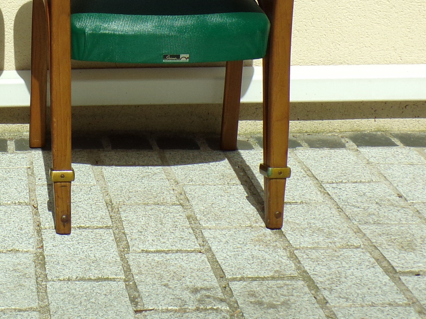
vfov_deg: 18.2
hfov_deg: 23.9
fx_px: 972
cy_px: 7
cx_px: 21
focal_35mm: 79
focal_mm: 5.8
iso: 80
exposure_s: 1/850
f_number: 4.6
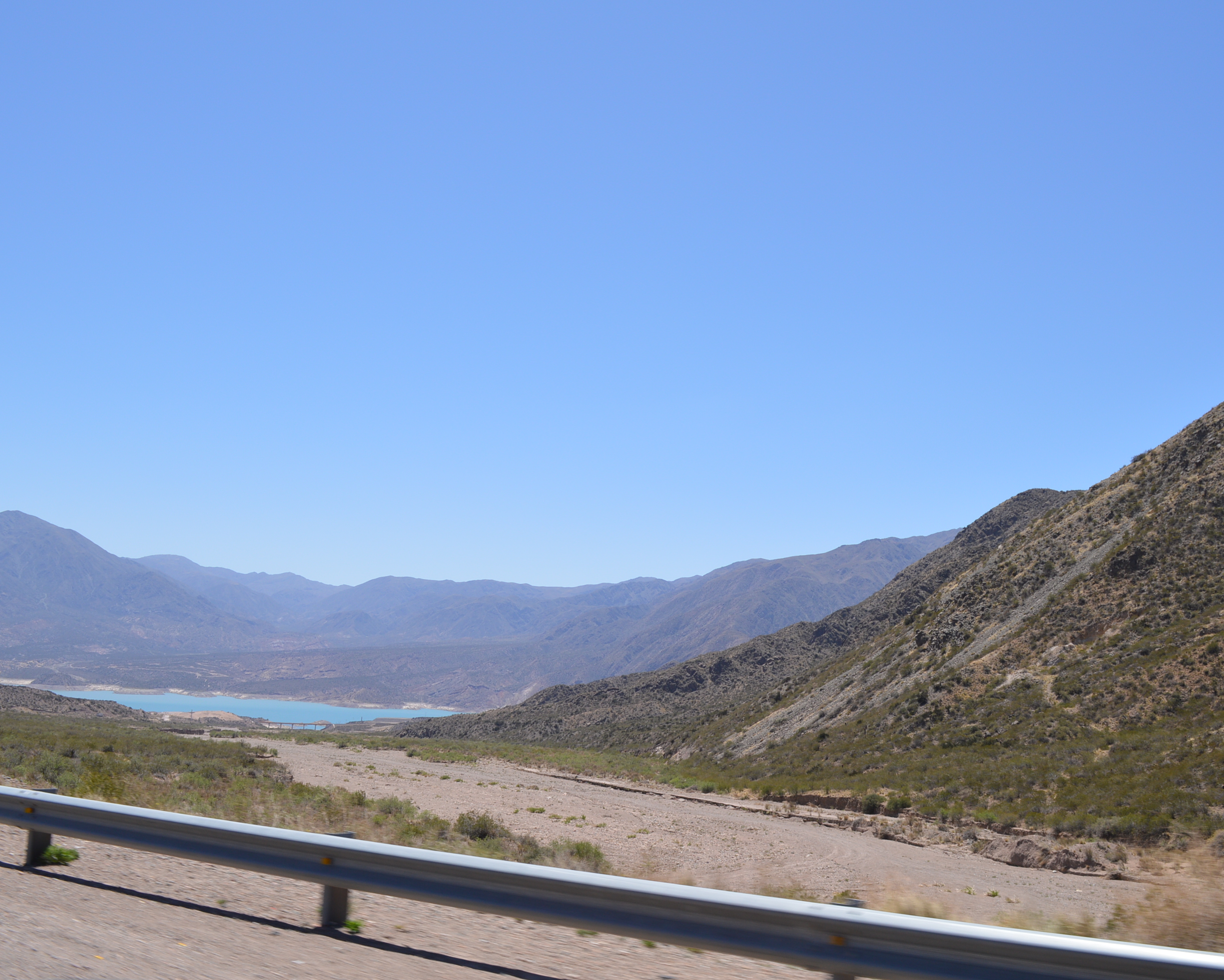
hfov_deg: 47.9
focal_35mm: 38
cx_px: 649
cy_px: 488
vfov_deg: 39.2
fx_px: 1377
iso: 100
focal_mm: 22
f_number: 8
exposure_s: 1/250
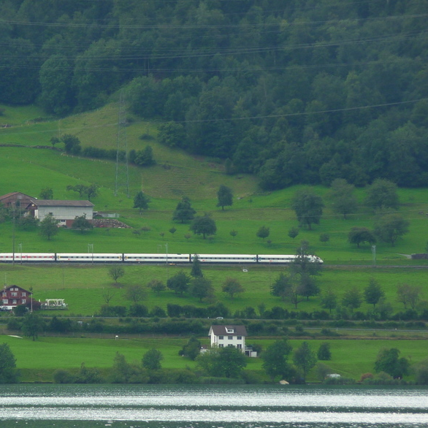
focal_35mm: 398
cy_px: 222
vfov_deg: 4.4
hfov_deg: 4.4
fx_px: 5567
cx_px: 94
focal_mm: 45.4
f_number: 4.9
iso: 125
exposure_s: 1/125
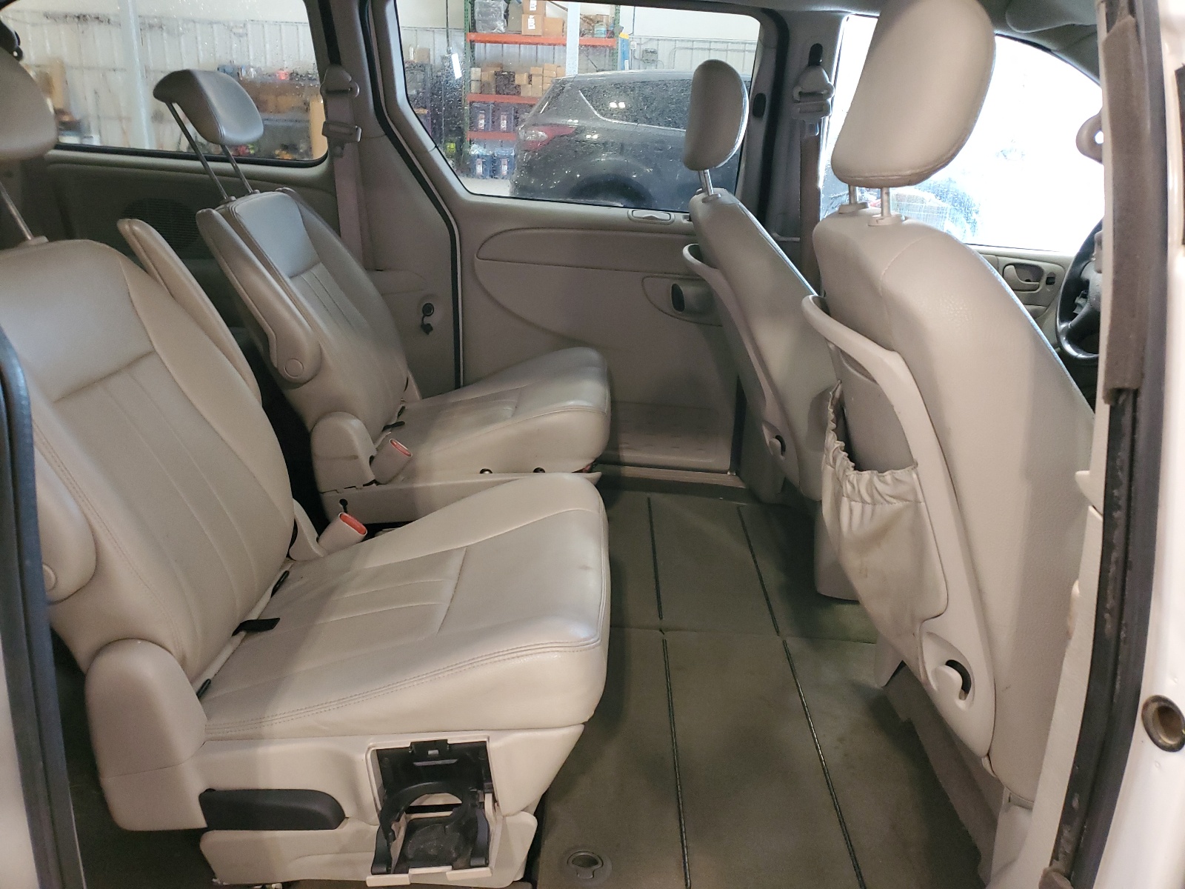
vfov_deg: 53.1
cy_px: 444
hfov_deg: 67.3
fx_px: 890
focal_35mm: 26
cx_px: 592
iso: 313
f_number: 1.5
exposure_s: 1/20
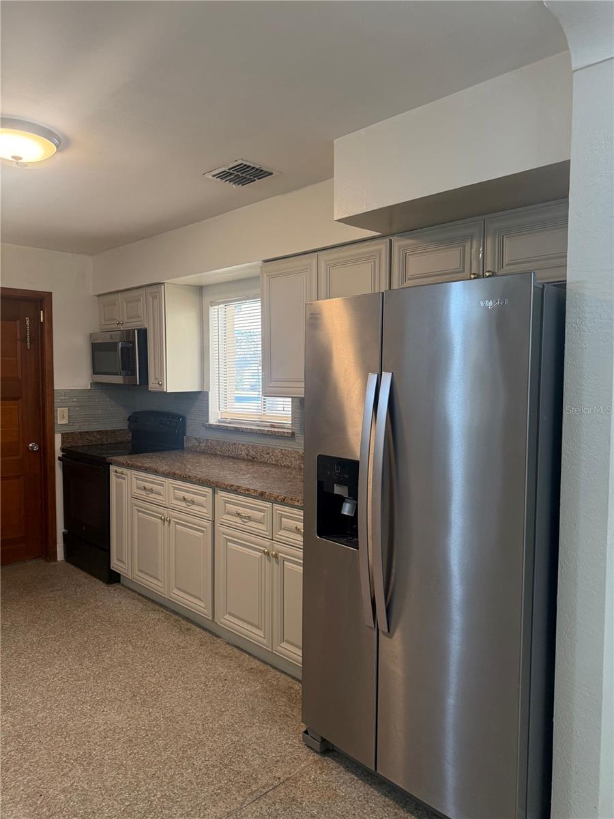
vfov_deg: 71.6
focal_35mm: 24
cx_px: 307
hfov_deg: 56.8
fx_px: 568
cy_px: 410
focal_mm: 6.76
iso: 250
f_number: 1.78
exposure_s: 1/120
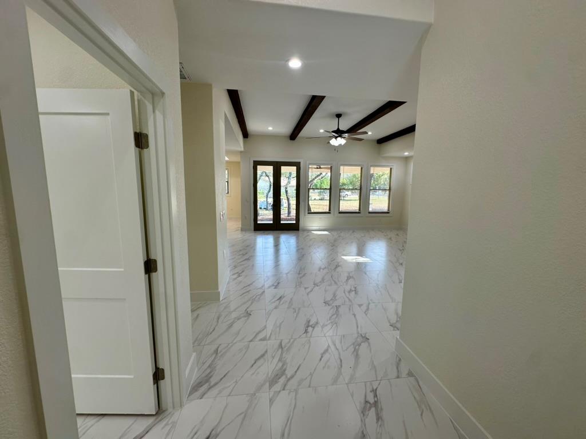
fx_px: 237
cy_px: 220
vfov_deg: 85.7
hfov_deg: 102.1
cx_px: 293
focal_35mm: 14
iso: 64
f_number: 2.2
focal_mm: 2.22
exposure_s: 1/120
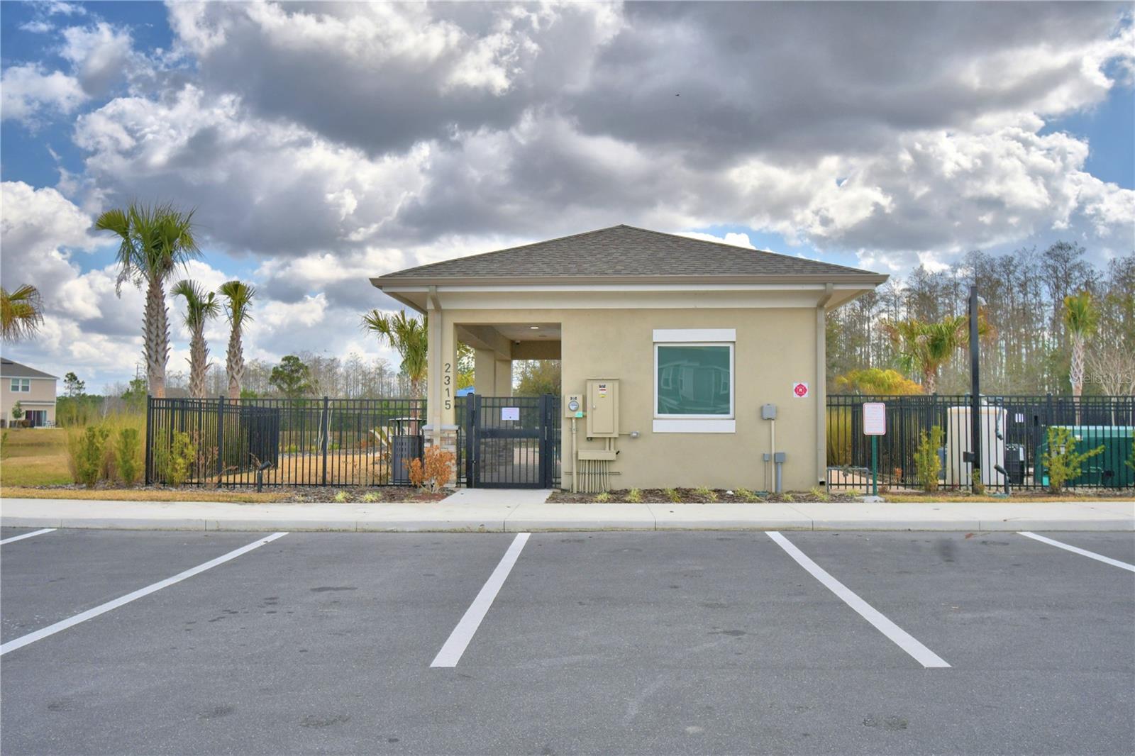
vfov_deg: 43.6
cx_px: 568
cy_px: 378
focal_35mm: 30
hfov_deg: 61.9
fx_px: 946
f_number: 5.6
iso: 100
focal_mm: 20
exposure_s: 1/1000
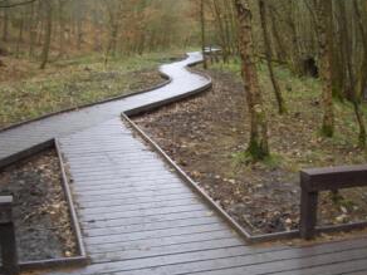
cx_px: 181
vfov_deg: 30.2
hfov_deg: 39.7
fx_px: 509
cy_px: 159
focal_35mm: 48
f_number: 2.6
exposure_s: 1/50
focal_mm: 5.8
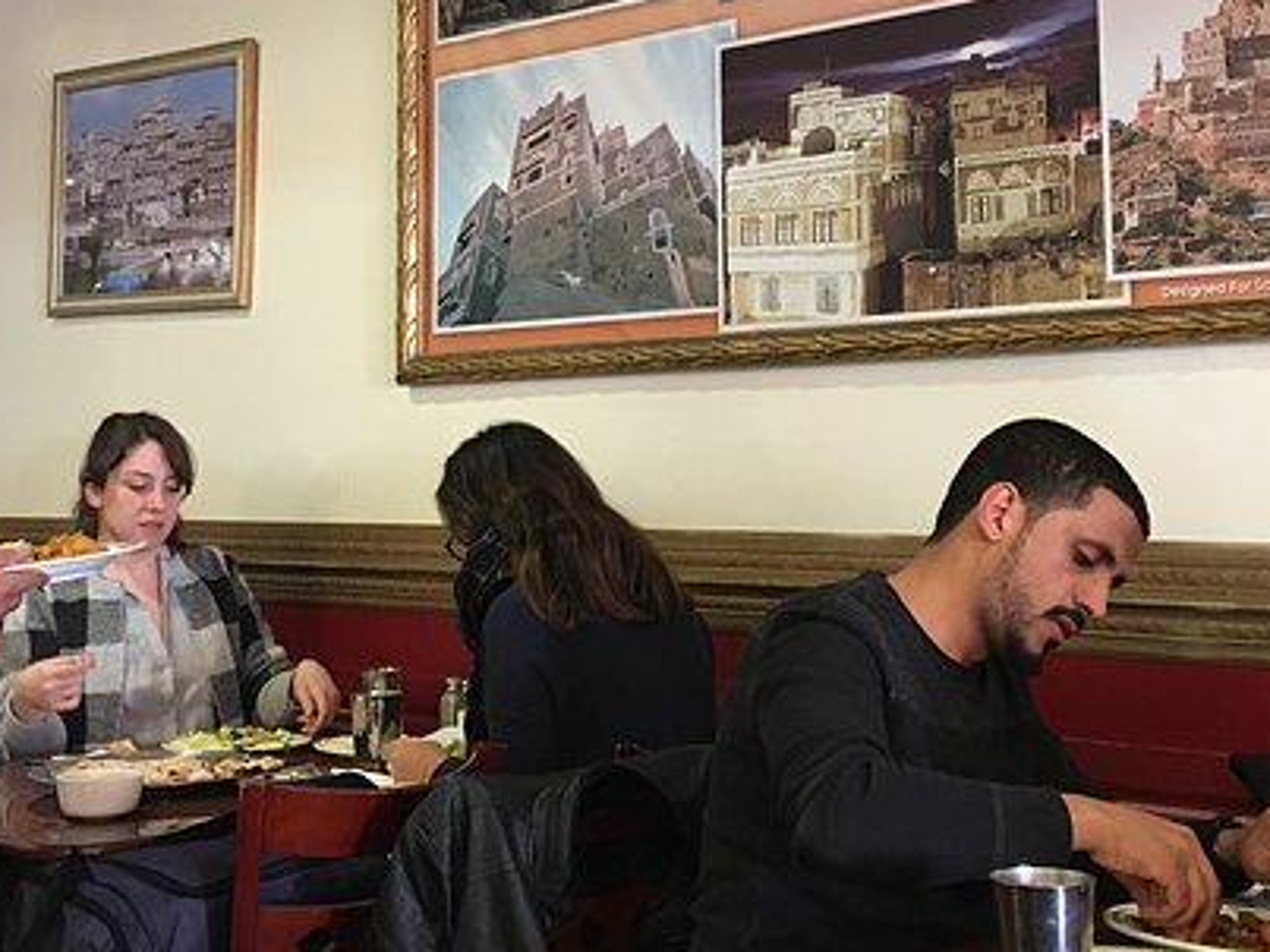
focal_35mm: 54
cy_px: 276
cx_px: 583
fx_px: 1981
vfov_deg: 26.8
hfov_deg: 35.5
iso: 200
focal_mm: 4.15
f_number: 2.2
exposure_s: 1/20
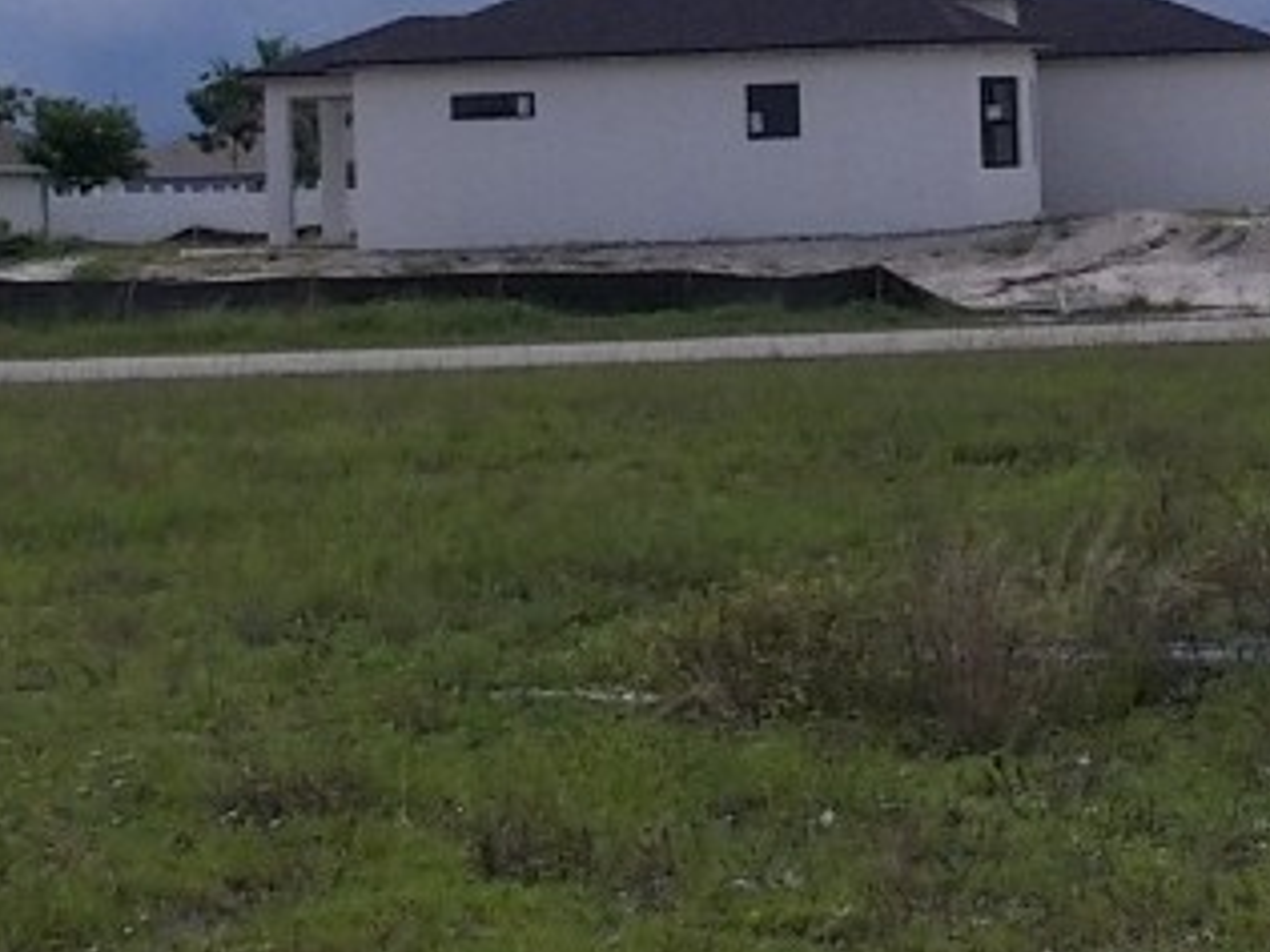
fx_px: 3449
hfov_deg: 20.8
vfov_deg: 15.5
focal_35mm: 94
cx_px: 848
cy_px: 24
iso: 80
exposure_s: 1/2000
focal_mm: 4.1
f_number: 3.3
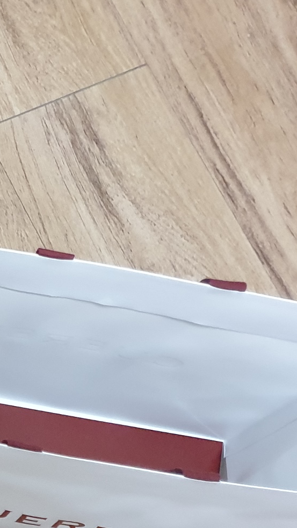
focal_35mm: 83
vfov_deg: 24.2
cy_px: 549
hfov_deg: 12.1
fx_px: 1162
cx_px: -379
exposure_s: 1/40
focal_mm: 4.3
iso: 320
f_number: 1.5
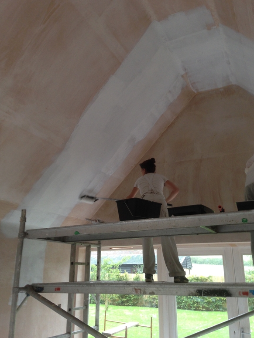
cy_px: 170
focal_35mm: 34
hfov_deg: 41.8
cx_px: 129
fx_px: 333
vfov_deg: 54.0
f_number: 2.4
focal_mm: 4.12
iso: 80
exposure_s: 1/20
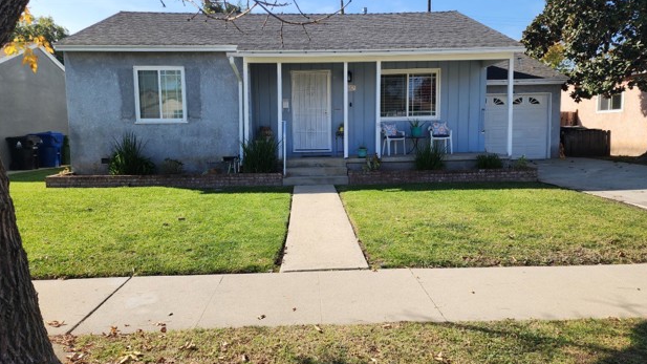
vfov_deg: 44.4
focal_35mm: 26
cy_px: 177
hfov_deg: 71.9
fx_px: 446
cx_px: 317
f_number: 1.8
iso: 12
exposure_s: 1/690
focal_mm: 6.4
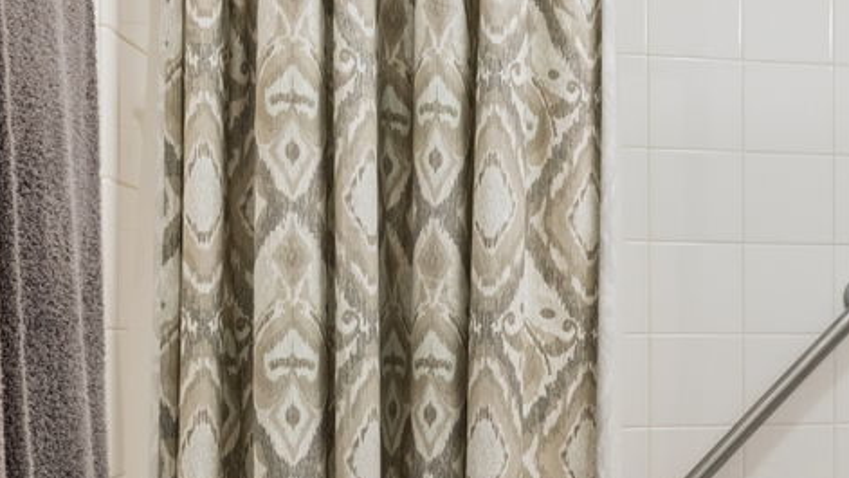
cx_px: 1067
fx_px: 1621
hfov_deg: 25.7
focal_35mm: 72
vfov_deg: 16.7
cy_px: 325
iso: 400
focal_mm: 20
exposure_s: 1/8
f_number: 8
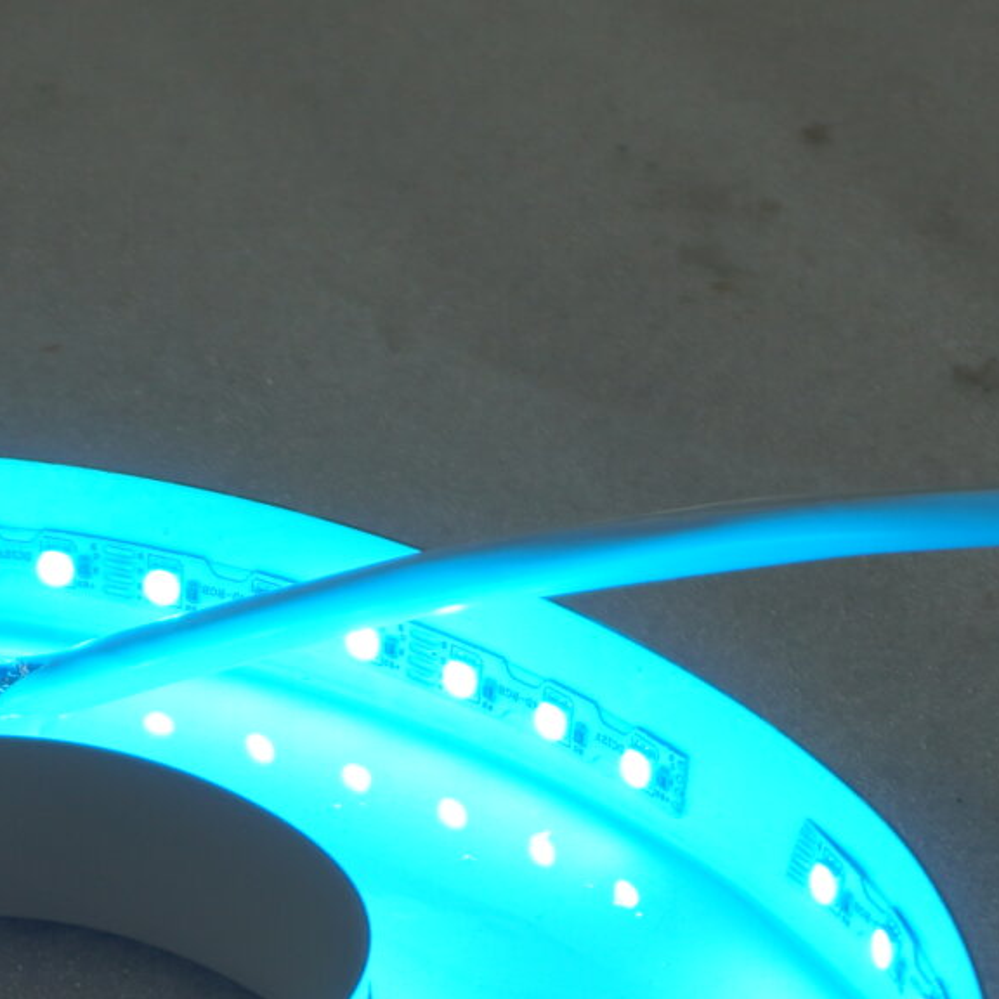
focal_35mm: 153
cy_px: 1300
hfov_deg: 11.2
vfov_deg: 11.1
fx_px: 4992
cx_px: -212
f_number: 5.6
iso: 125
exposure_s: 1/60
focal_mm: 27
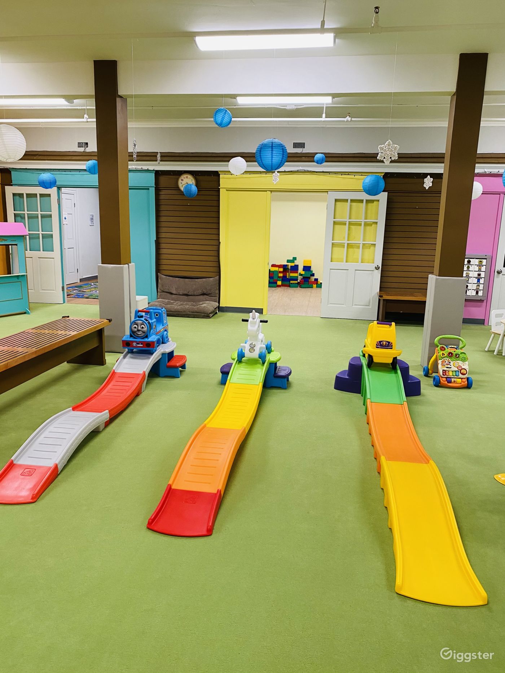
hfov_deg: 53.1
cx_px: 252
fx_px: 506
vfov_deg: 67.3
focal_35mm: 26
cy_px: 336
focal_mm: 4.25
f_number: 1.8
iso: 80
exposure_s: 1/60
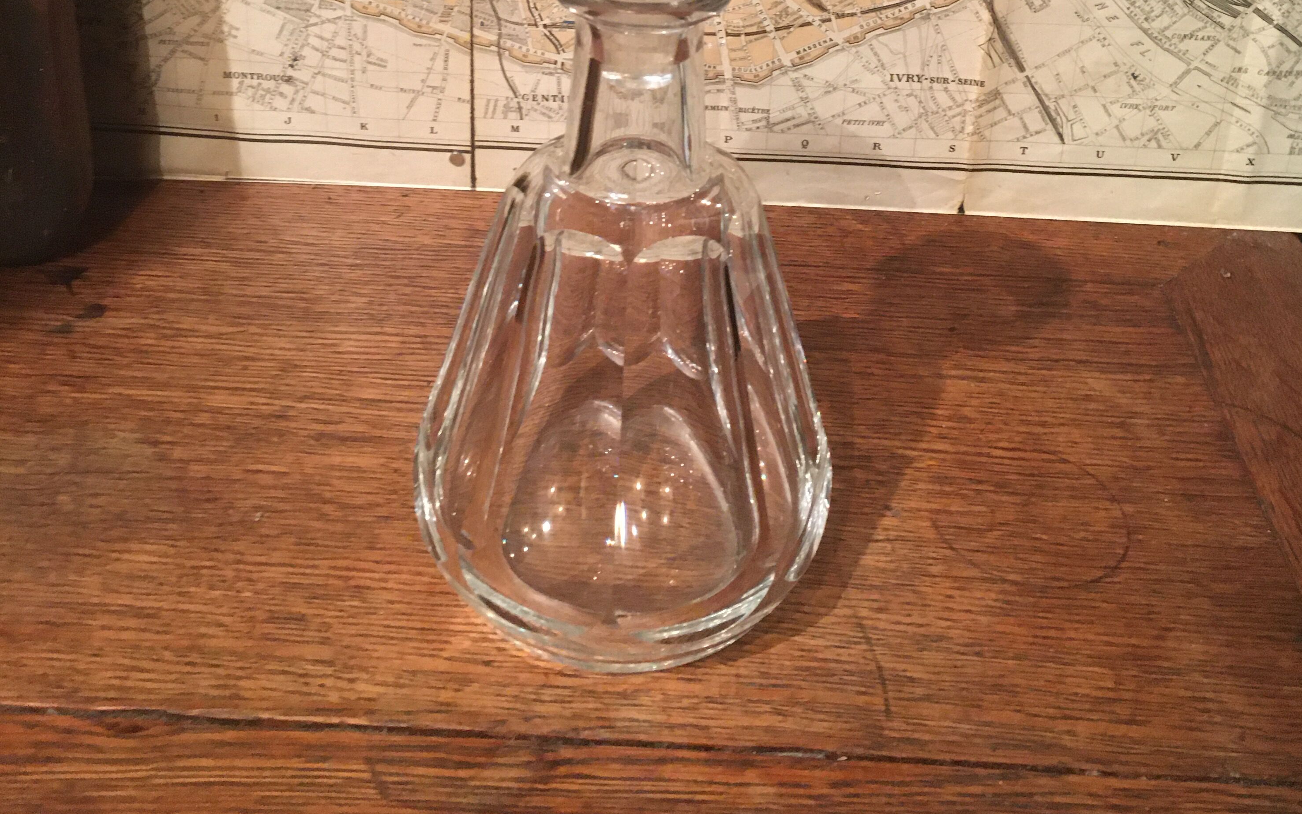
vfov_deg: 29.0
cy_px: 48
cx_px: 653
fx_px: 1490
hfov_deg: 47.2
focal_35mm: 42
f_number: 2.2
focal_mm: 4.15
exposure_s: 1/17
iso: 200
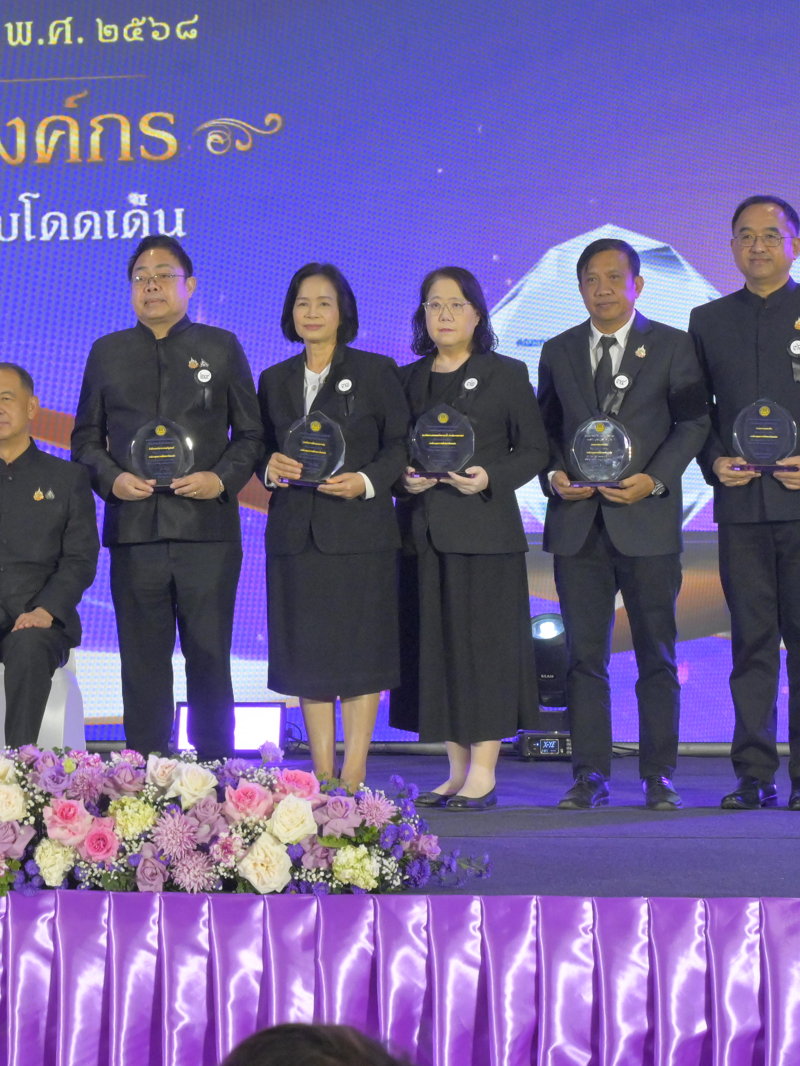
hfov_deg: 13.7
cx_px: -17
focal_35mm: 106
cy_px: 419
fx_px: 3266
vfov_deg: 18.5
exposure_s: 1/250
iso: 3200
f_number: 8
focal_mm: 47
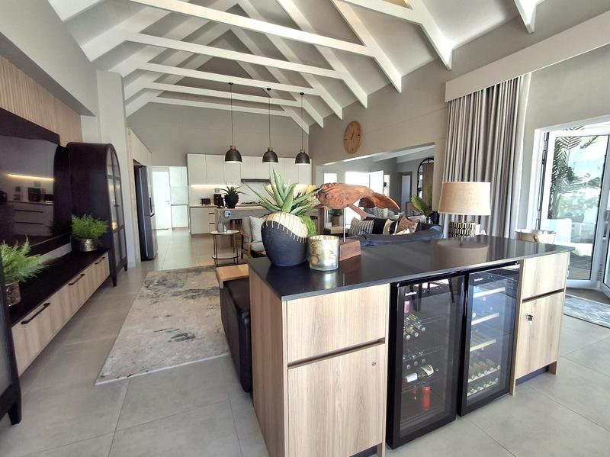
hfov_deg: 94.5
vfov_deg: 78.0
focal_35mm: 16
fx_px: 282
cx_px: 305
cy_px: 228
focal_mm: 1.64
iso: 50
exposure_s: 1/100
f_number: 2.2
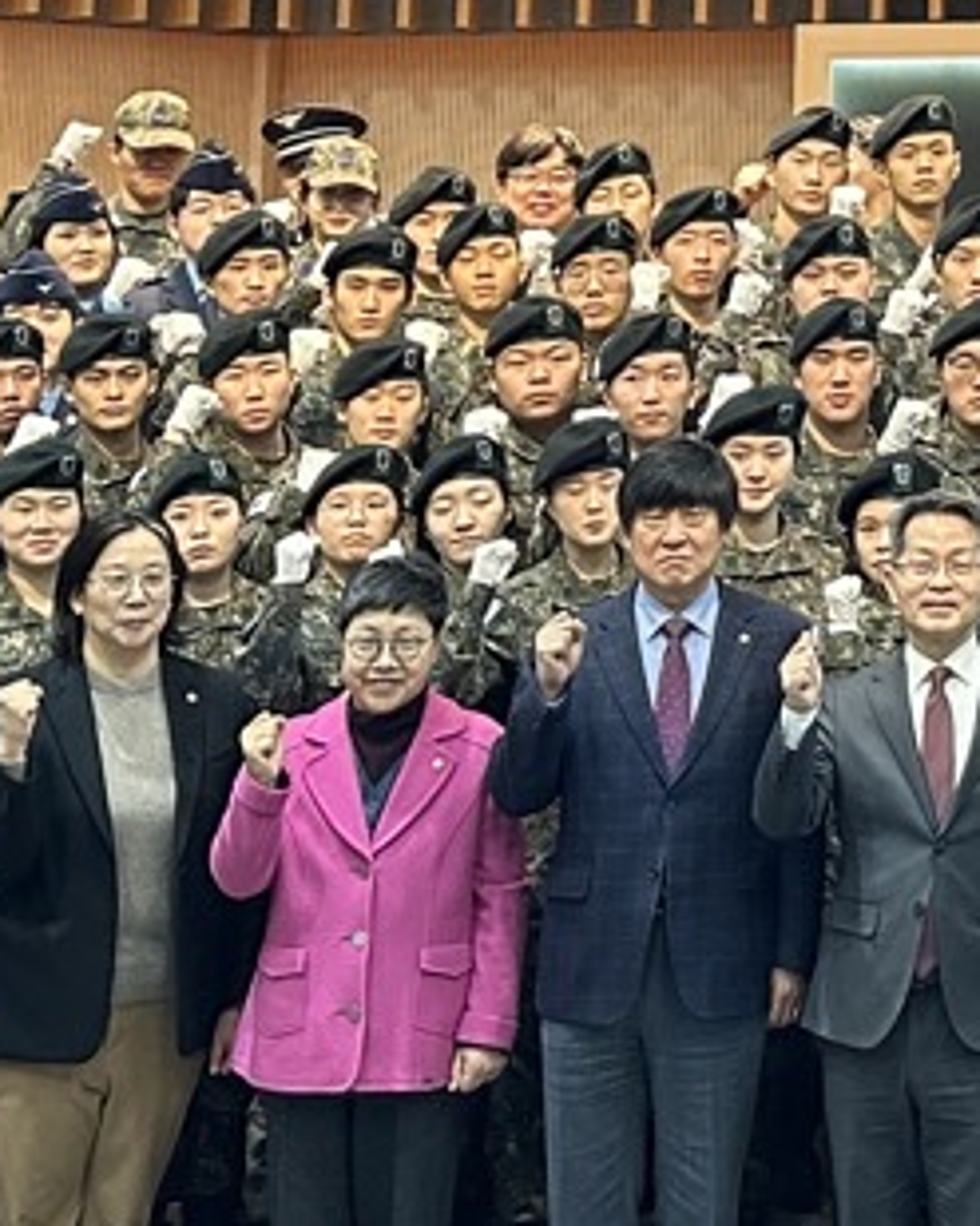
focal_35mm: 97
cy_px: -254
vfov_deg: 18.7
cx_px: 1531
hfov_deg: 14.6
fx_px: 3518
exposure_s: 1/60
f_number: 1.78
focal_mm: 6.86
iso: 250
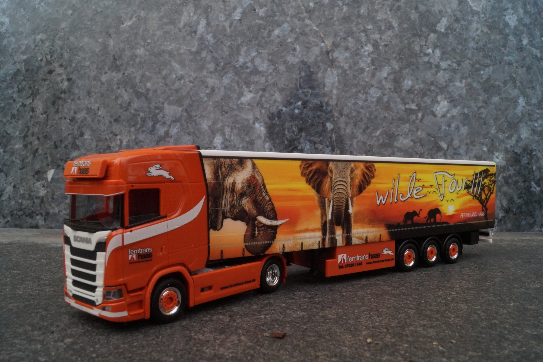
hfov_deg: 62.0
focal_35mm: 30
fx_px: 452
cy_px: 181
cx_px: 272
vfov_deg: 43.6
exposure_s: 1/60
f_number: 22
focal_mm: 20
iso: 1600
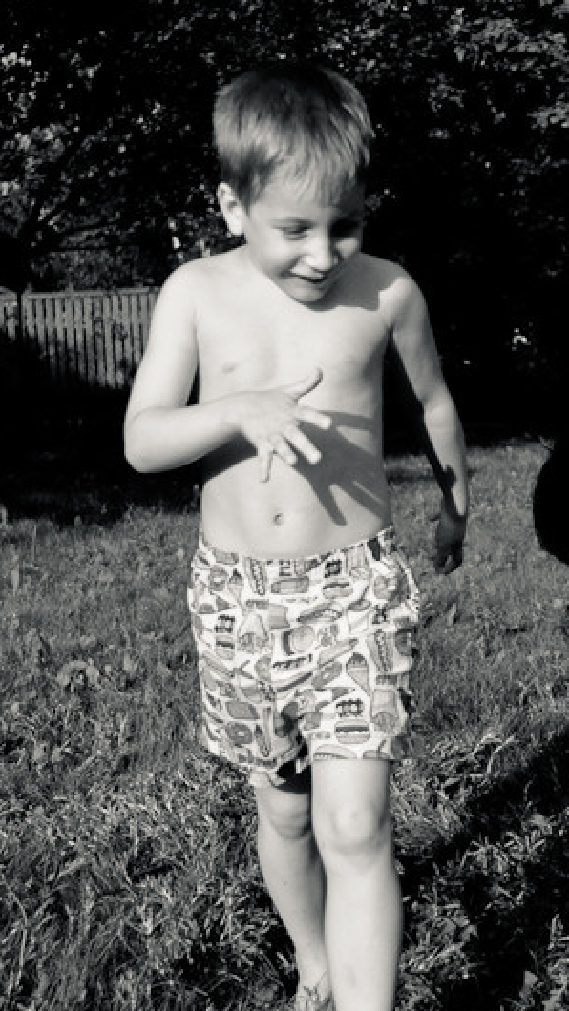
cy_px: 506
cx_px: 403
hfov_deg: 21.0
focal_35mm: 57
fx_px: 1529
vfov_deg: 36.6
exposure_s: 1/2500
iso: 100
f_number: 2.8
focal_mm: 24
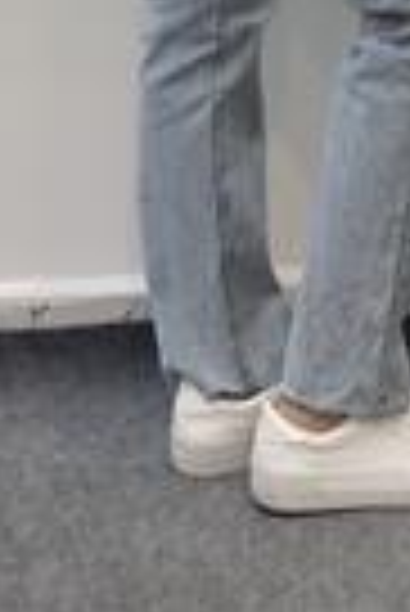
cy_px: -308
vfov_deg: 11.9
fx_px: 2794
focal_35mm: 164
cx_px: 320
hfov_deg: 8.4
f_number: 2
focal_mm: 6
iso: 80
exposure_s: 1/100
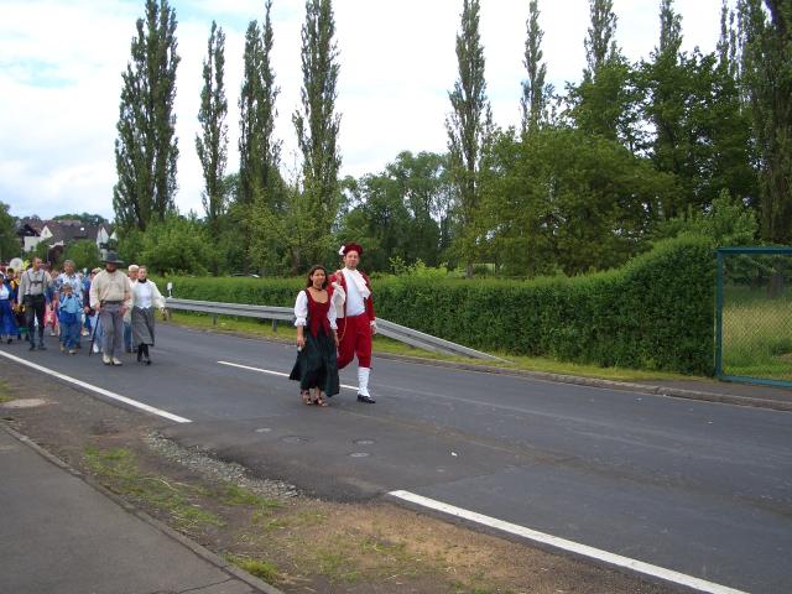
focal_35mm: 35
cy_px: 297
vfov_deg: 40.7
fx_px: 801
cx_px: 396
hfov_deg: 52.6
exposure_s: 1/250
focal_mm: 5.8
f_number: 4.3
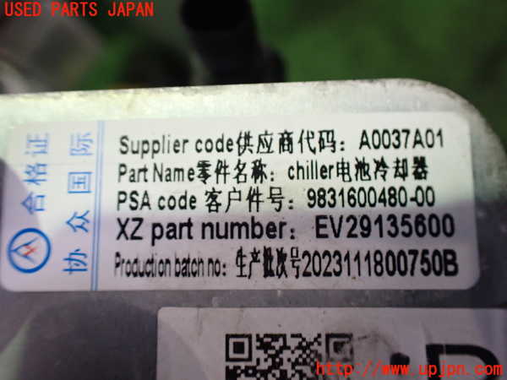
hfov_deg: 60.0
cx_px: 254
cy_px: 190
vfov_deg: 46.8
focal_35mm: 30
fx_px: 439
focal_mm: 5.4
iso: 800
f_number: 2.3
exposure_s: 1/100
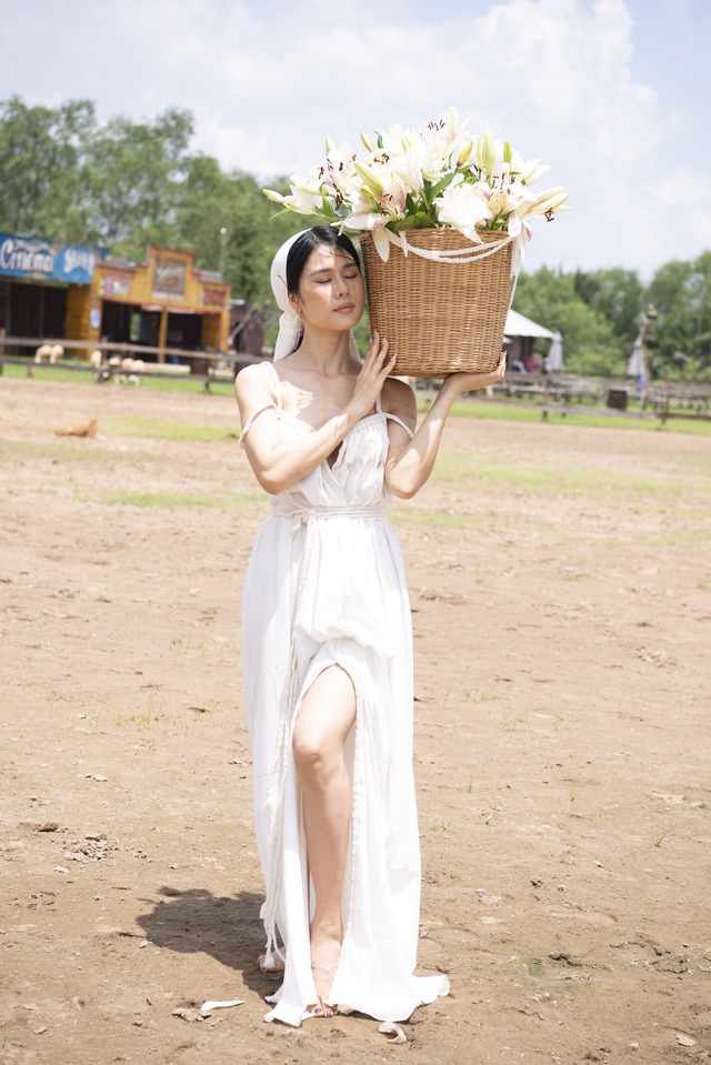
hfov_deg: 19.5
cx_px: 356
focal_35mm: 70
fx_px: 2072
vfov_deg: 28.8
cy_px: 532
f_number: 5
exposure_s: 1/400
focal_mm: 70
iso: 100
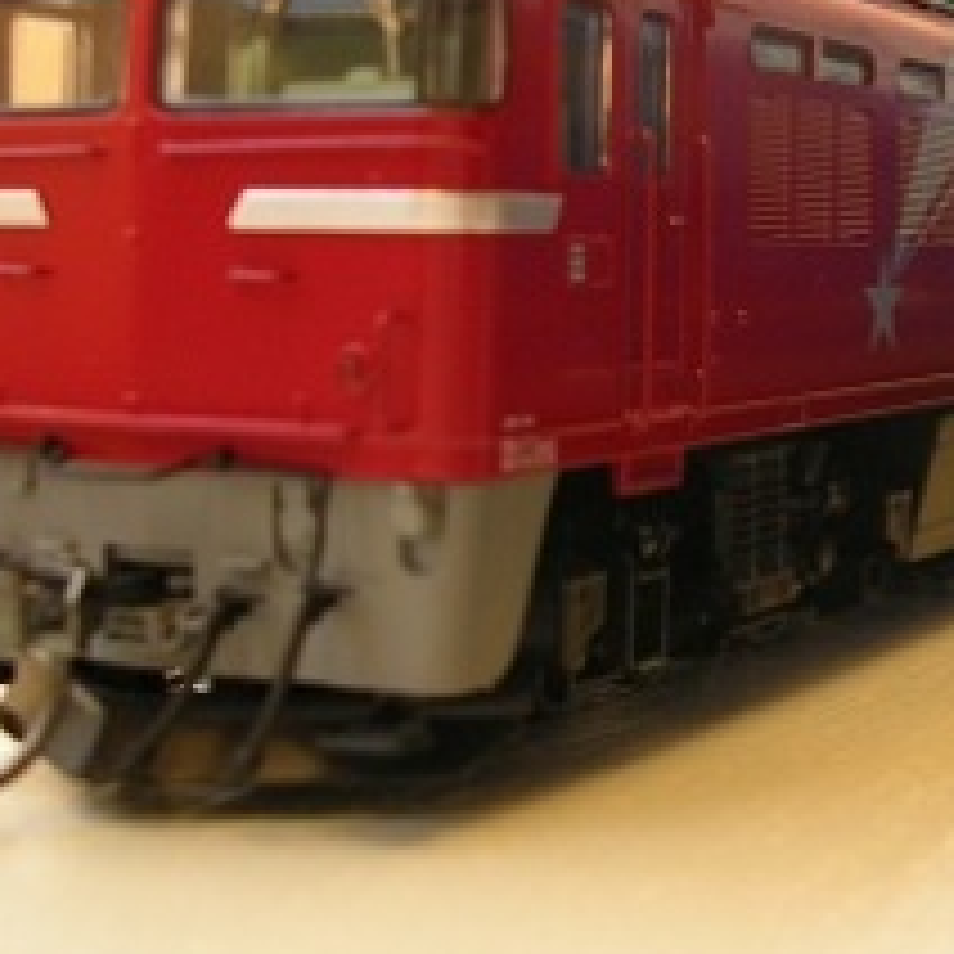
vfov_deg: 23.5
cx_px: 864
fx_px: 2276
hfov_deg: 23.1
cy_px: 281
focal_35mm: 73
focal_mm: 5.8
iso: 50
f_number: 2.8
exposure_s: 1/14.7
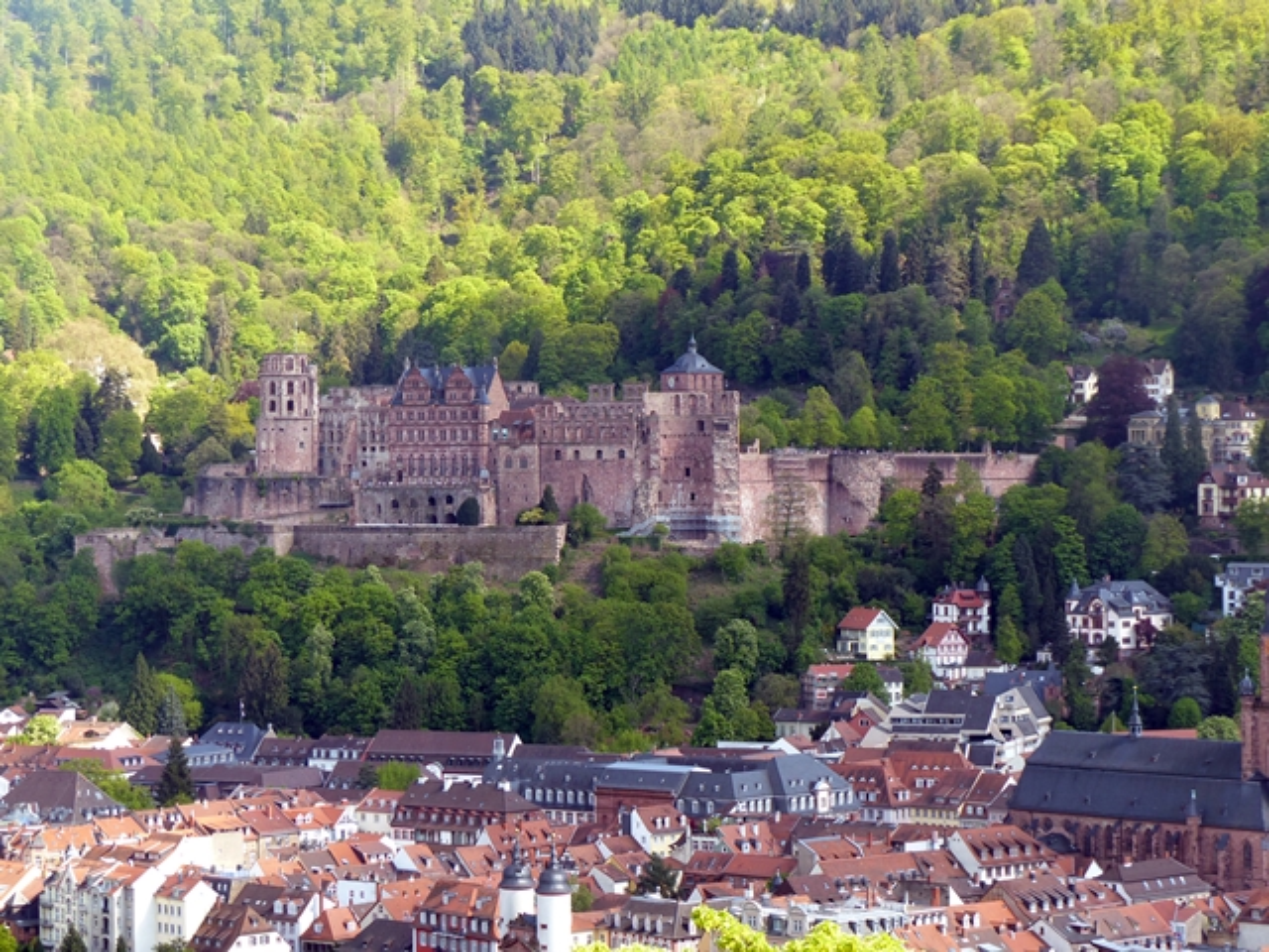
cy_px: 476
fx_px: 3556
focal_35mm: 97
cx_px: 634
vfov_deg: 15.2
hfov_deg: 20.2
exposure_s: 1/160
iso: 100
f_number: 4
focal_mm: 17.4
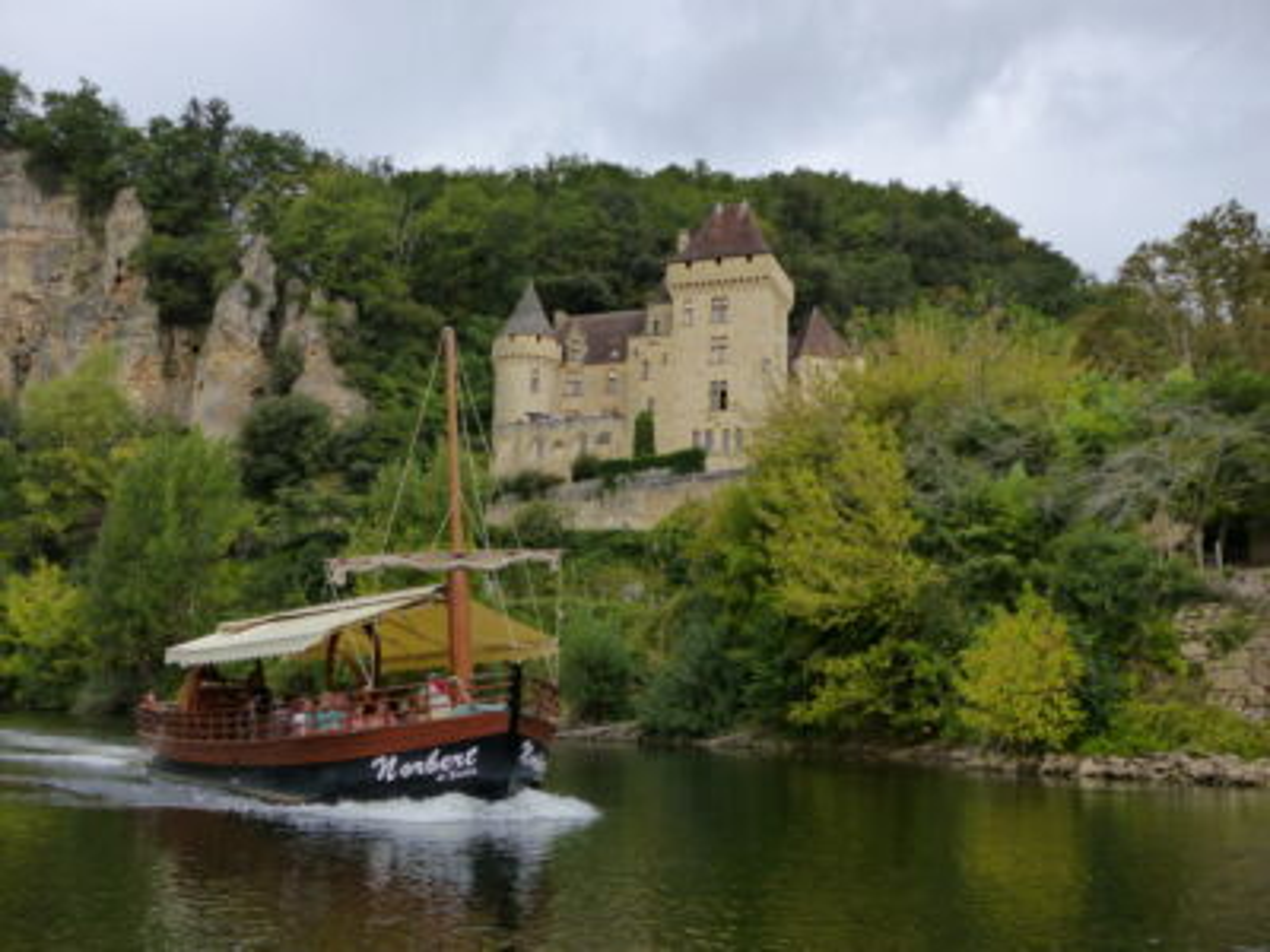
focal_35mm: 34
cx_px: 635
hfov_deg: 54.0
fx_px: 1247
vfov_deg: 41.8
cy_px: 476
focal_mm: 6
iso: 200
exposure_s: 1/400
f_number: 2.8
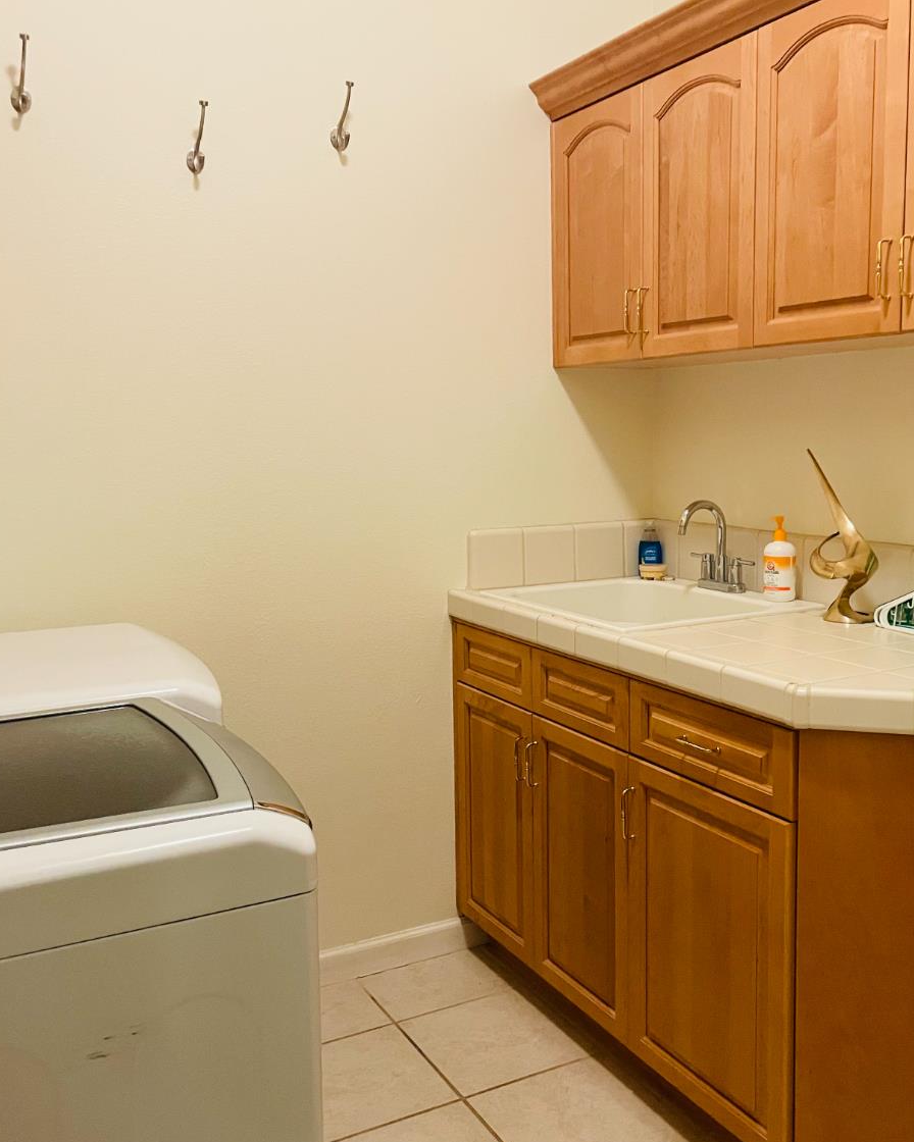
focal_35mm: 34
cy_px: 573
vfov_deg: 52.8
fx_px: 1150
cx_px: 512
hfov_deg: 43.3
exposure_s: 1/60
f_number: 1.6
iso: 400
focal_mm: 4.2
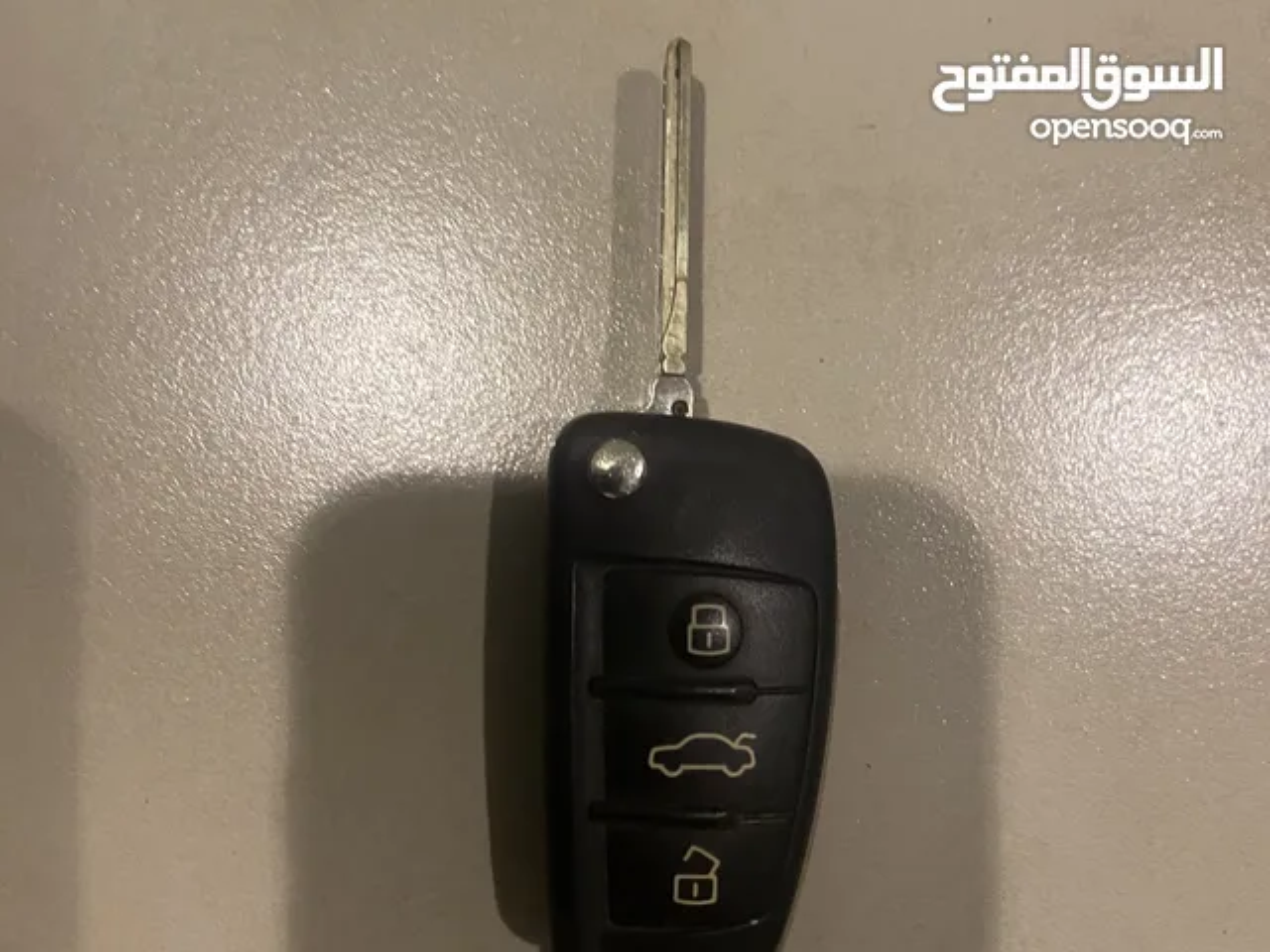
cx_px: 635
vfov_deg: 53.1
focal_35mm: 26
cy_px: 476
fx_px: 954
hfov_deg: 67.3
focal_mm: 4.25
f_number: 1.8
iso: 320
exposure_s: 1/60
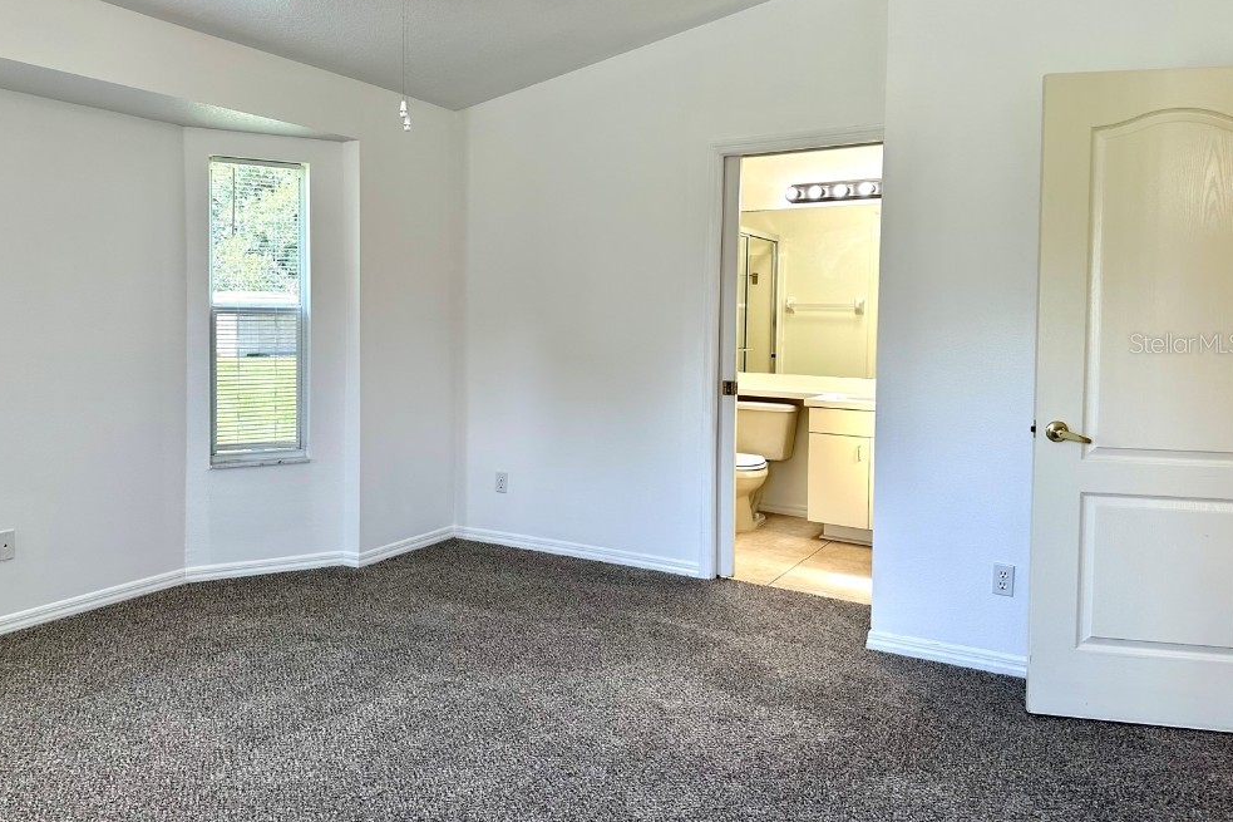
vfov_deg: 49.3
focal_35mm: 26
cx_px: 606
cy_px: 343
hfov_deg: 69.4
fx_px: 890
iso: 80
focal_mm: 6.86
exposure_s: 1/214
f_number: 1.78
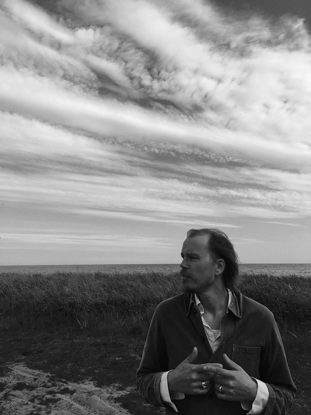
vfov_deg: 61.7
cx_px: 156
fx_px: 347
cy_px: 208
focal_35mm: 29
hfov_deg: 48.2
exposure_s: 1/1479
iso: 25
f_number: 2.2
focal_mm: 4.15
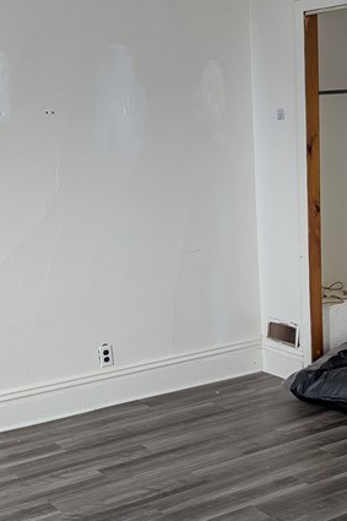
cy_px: 349
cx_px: 248
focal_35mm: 60
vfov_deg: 33.1
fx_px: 868
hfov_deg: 22.4
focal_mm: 6.81
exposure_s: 1/55.1
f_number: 1.85
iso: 175
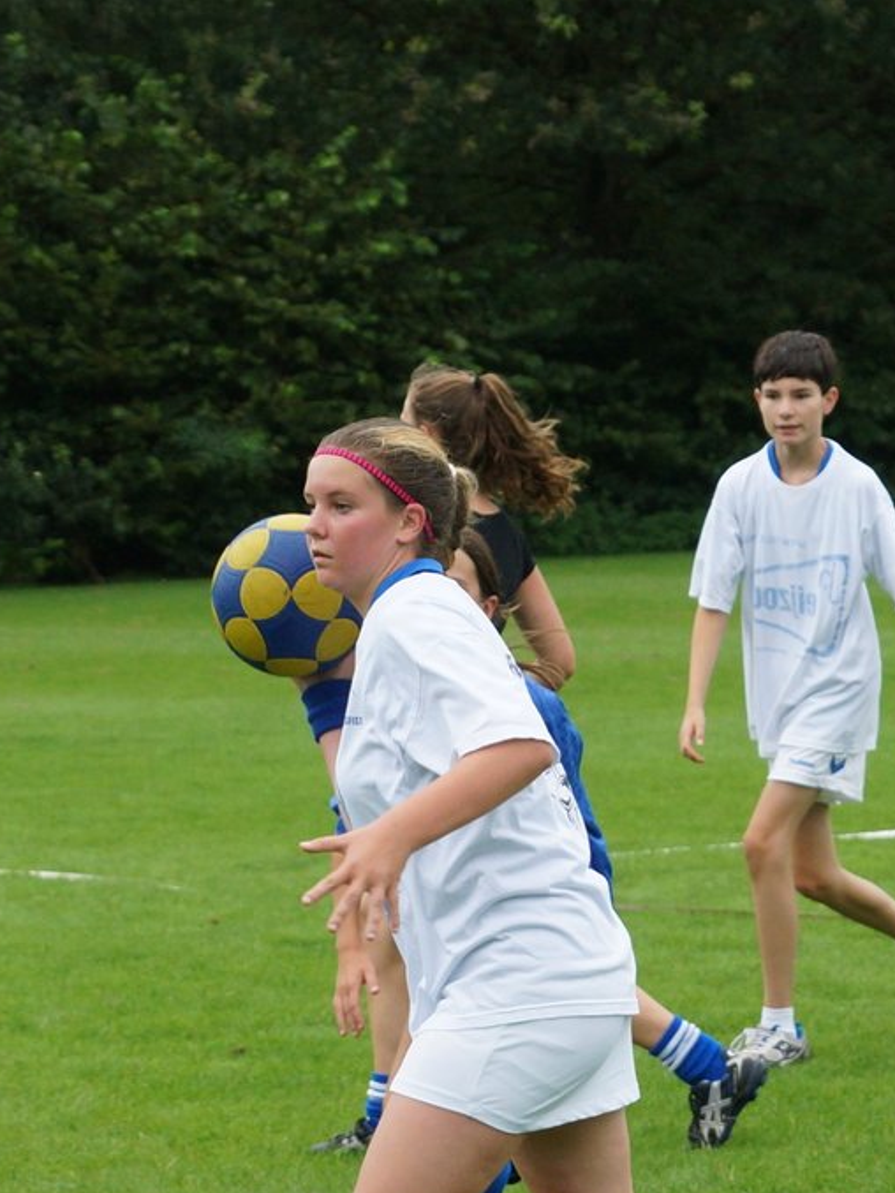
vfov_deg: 17.9
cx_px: 459
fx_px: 3756
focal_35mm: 109
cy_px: 872
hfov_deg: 13.6
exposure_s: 1/400
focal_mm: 50
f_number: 4
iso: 320
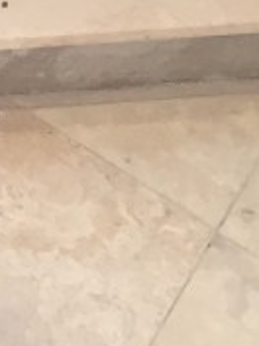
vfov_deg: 10.7
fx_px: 1686
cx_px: -337
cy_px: -348
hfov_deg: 8.2
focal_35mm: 169
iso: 64
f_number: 2.2
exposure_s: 1/30
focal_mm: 4.15
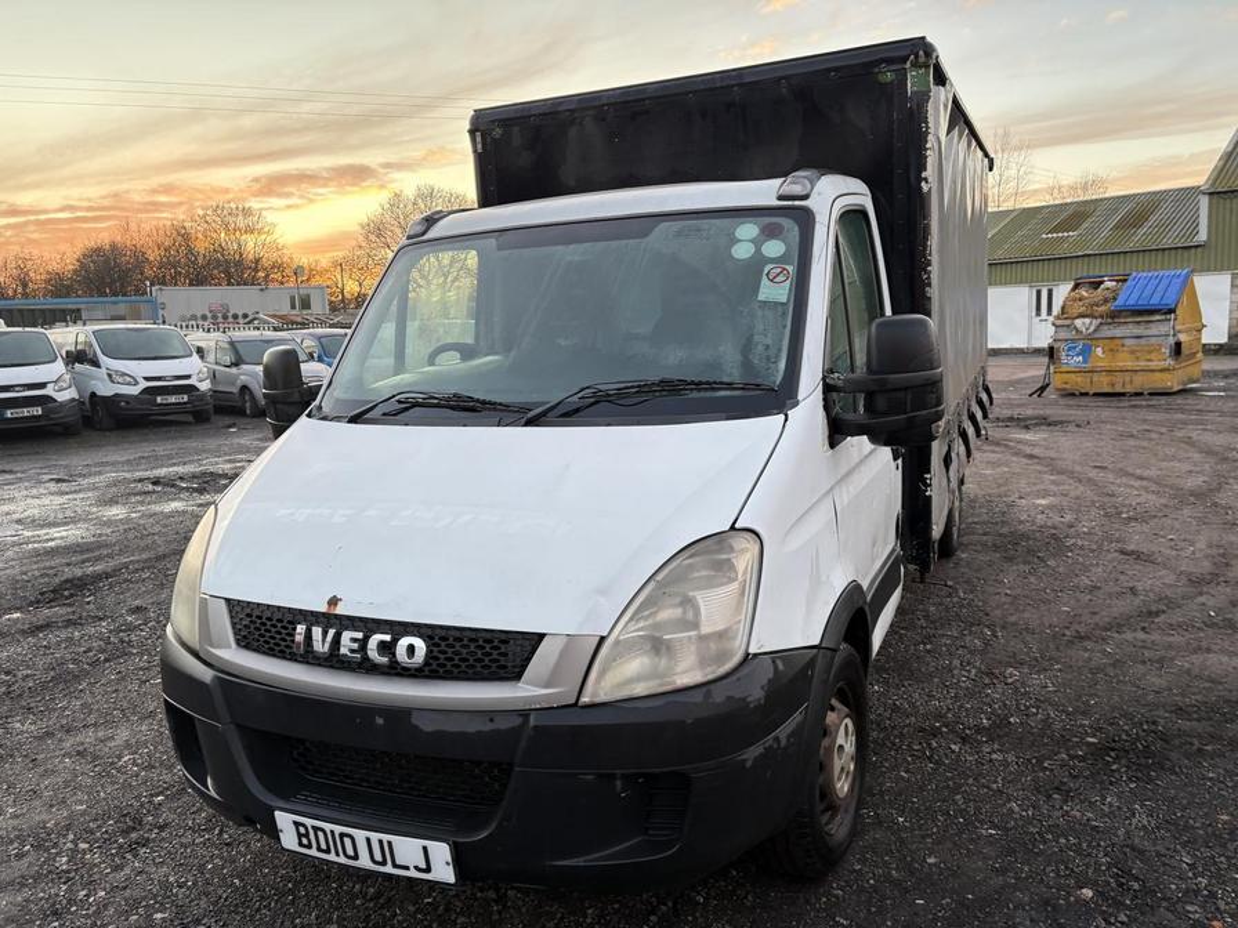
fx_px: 930
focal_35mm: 26
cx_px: 619
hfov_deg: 67.3
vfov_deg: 53.1
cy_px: 464
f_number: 1.6
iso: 80
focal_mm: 5.96
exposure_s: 1/121
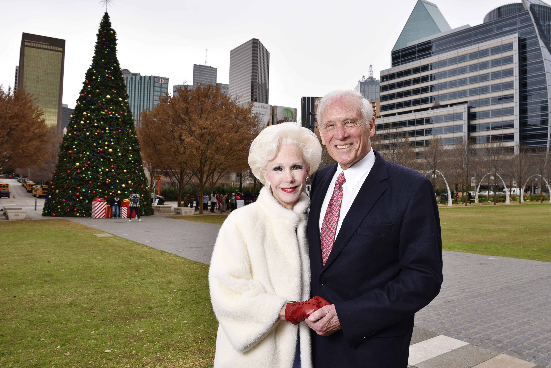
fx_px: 429
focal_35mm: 28
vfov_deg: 46.4
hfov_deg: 65.2
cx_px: 310
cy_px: 170
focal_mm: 24
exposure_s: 1/160
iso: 200
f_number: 8
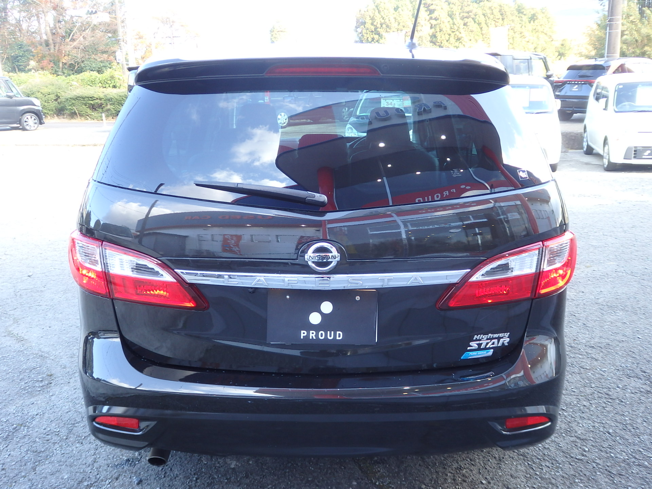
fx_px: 697
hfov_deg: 50.1
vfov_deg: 38.7
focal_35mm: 37
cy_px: 244
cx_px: 326
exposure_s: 1/40
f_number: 3.6
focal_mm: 6.6
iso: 125
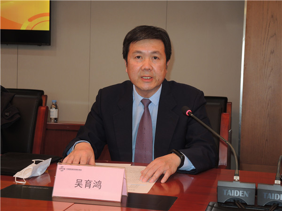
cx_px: 141
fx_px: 538
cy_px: 106
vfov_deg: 22.3
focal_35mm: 66
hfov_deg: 29.4
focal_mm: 14.1
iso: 200
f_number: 3.2
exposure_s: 1/40
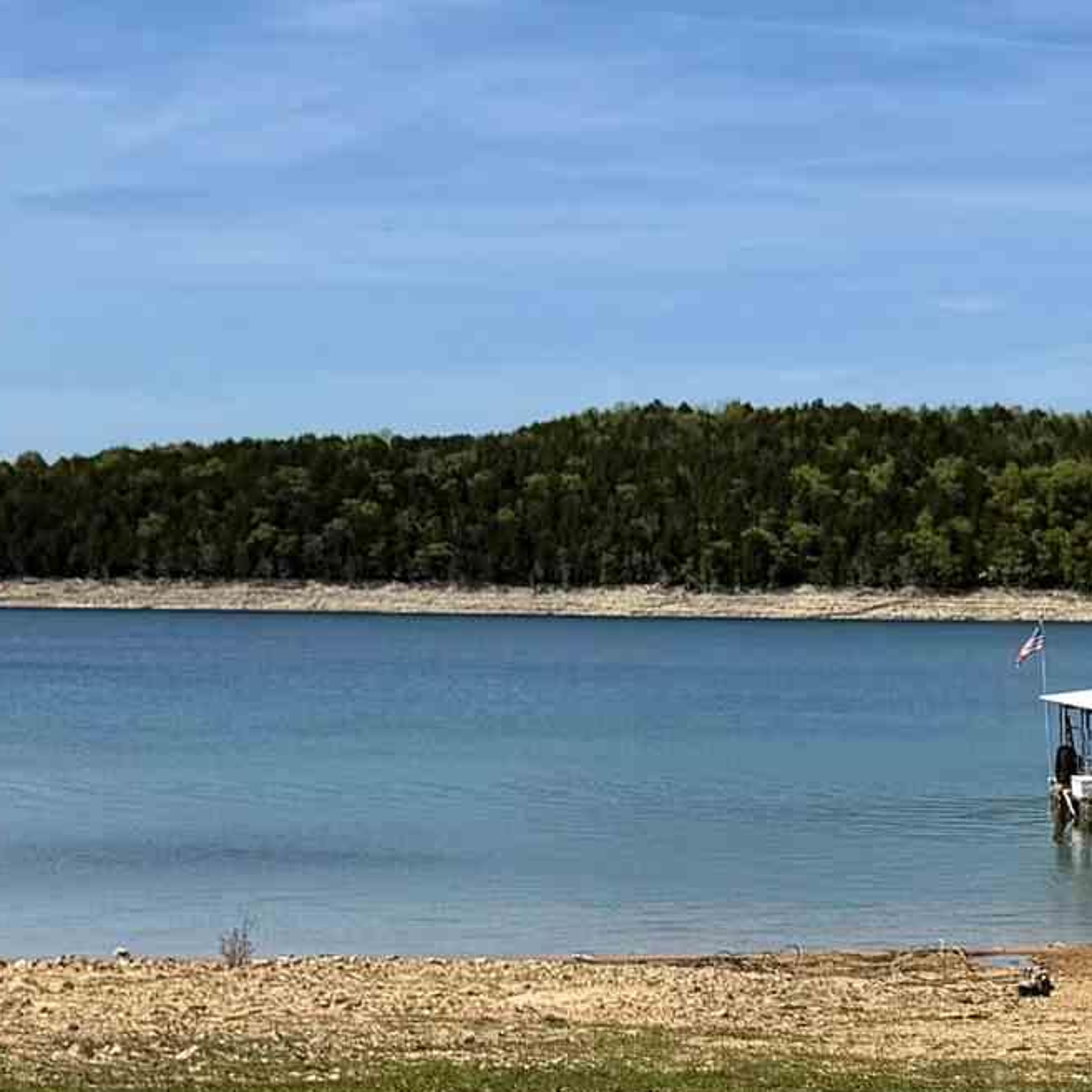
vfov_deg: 17.5
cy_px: 821
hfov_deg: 16.9
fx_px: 3533
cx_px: 1285
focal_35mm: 99
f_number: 1.78
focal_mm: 6.76
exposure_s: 1/7353
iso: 80
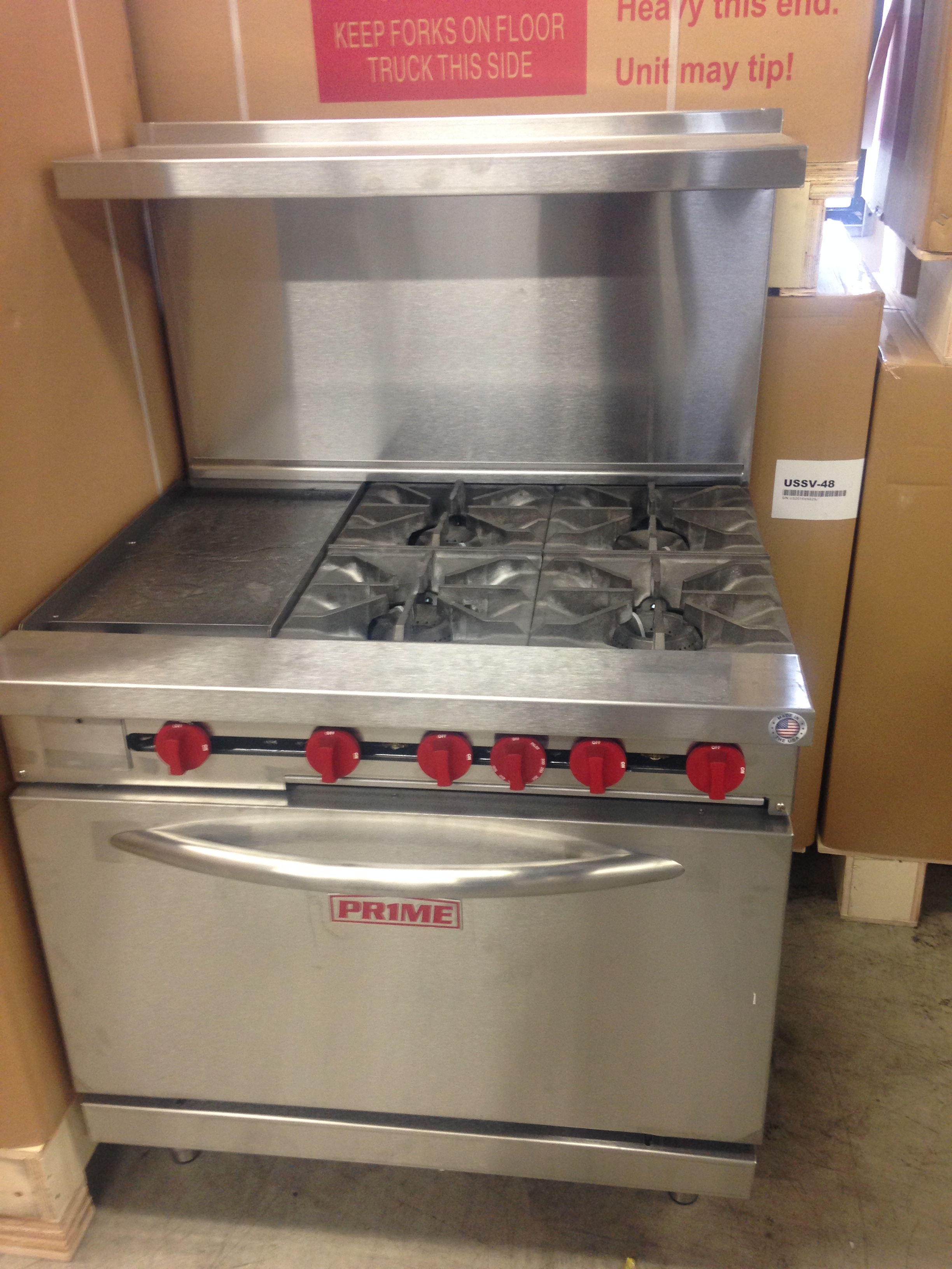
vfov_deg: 55.4
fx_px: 1210
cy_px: 634
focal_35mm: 33
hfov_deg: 42.9
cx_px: 476
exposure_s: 1/20
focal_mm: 4.12
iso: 100
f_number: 2.4
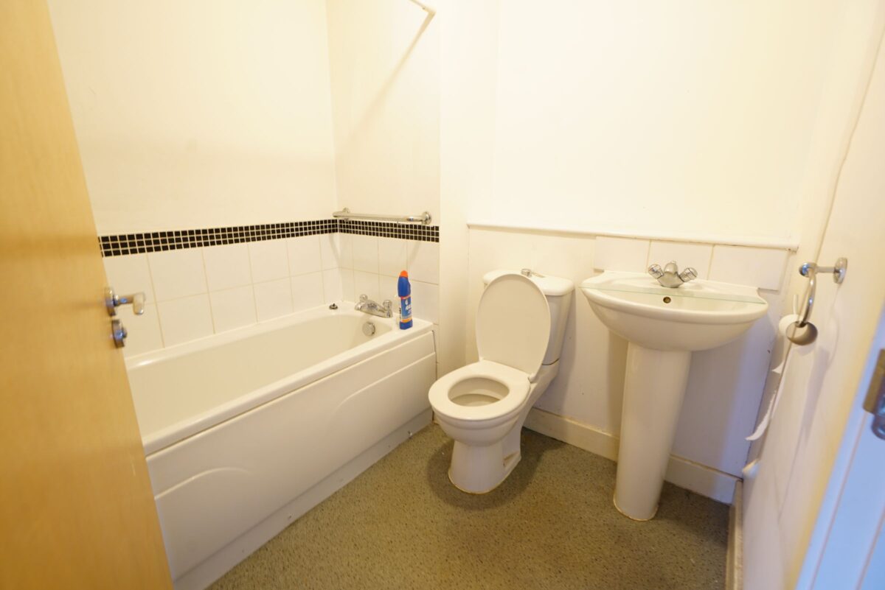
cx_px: 442
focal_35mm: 16
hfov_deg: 96.7
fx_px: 393
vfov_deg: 73.8
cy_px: 295
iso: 500
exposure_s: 1/5
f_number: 5.6
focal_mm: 16
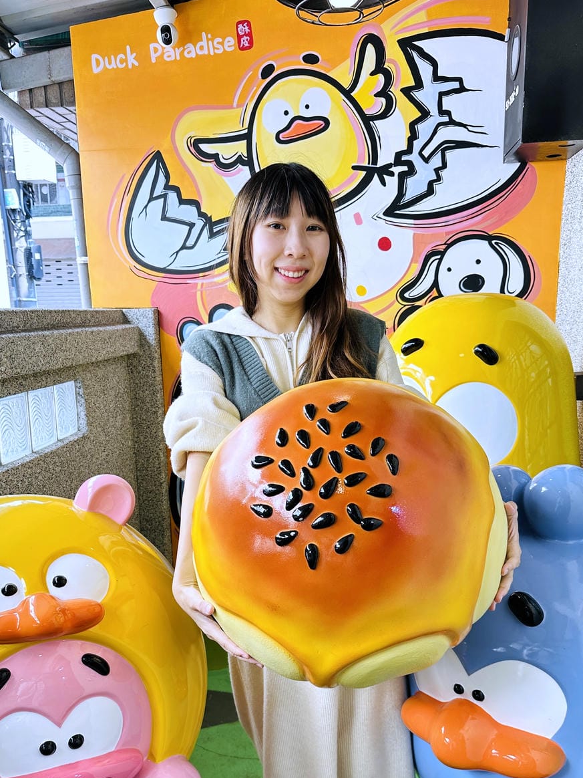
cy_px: 524
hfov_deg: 42.9
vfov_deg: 54.1
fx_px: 741
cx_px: 262
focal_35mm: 33
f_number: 1.78
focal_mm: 6.86
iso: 64
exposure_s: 1/126
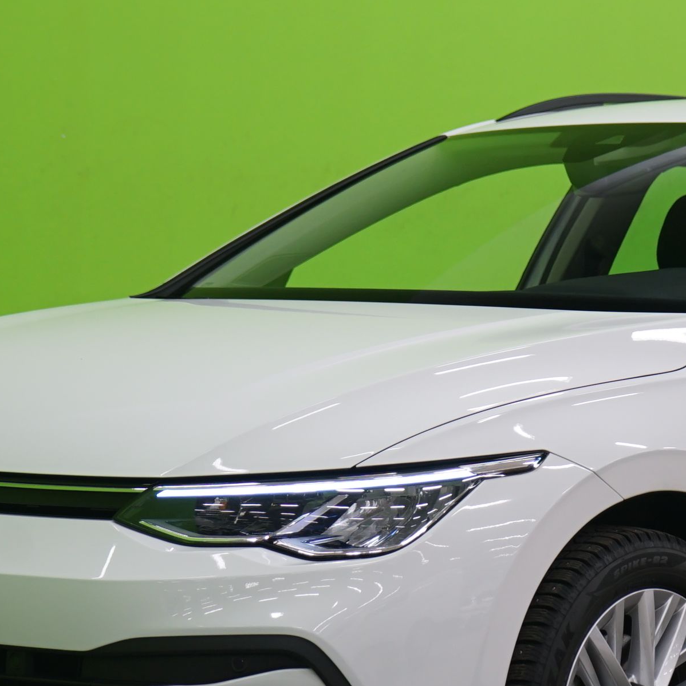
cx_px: 626
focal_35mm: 148
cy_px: 337
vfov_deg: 11.8
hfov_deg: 11.7
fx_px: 3318
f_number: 5
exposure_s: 1/13
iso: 400
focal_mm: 53
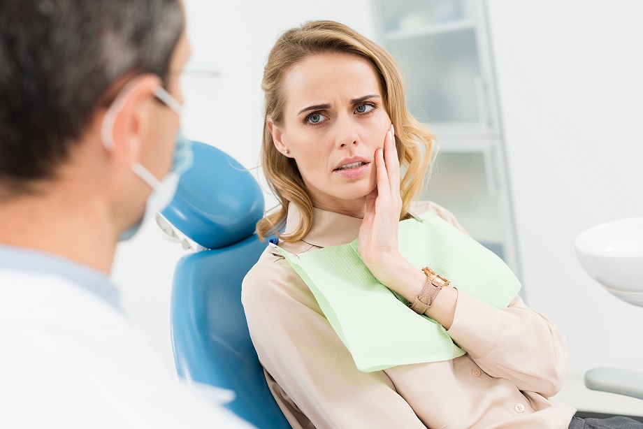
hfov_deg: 39.6
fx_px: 893
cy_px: 214
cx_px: 322
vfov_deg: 27.0
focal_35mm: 50
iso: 125
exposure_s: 1/200
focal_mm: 50
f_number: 3.5
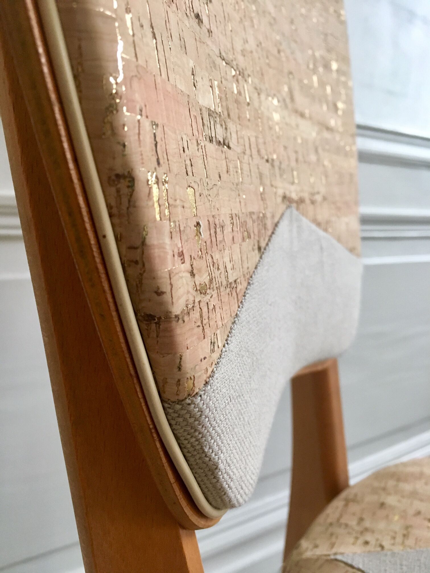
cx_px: 215
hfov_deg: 48.2
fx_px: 480
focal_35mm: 29
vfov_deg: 61.7
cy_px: 286
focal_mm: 4.15
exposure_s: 1/33
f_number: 2.2
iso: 160
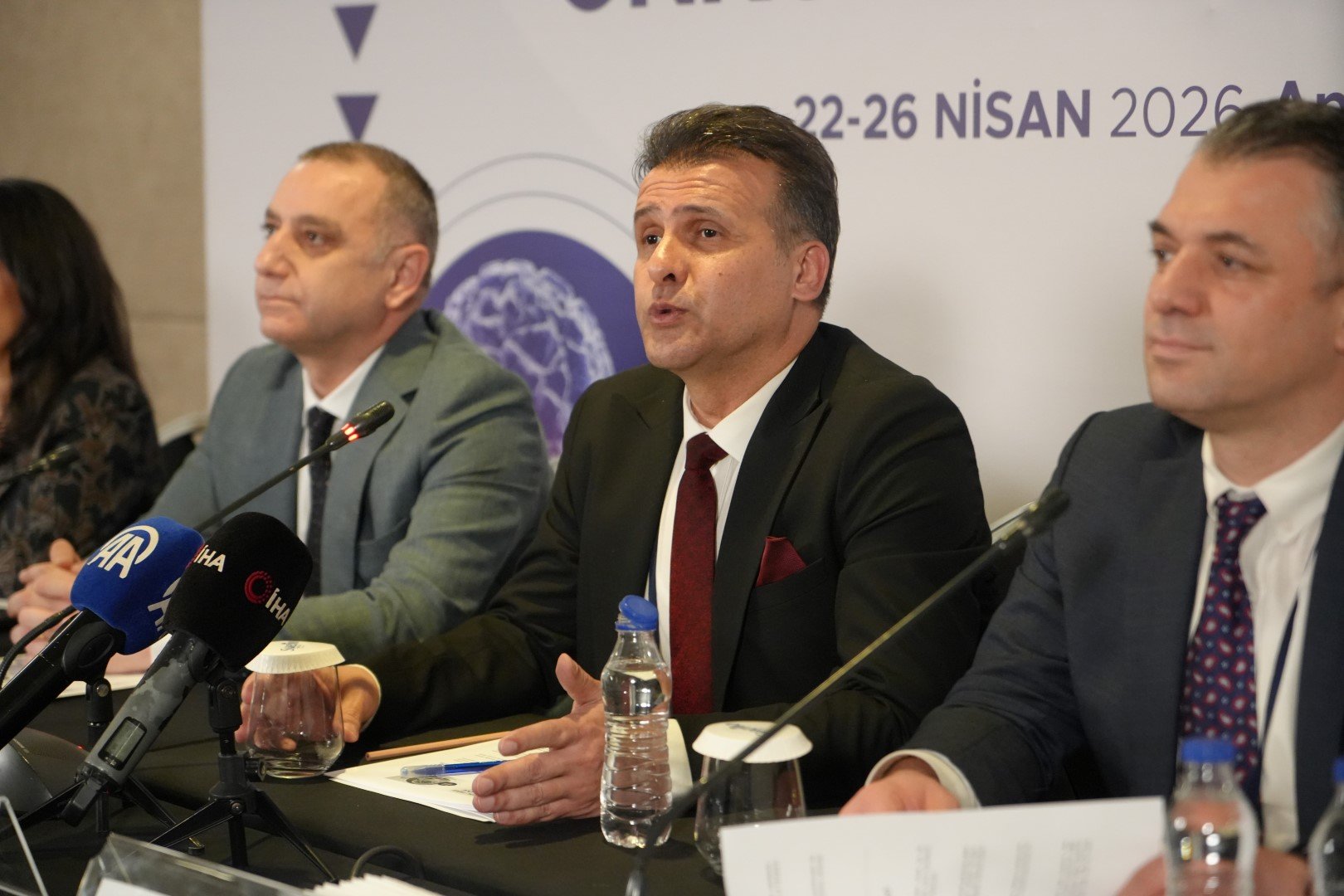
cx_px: 672
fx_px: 2613
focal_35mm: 70
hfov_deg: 28.8
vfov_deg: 19.5
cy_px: 448
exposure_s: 1/160
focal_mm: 70
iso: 5000
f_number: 4
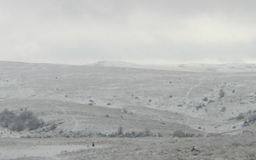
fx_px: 816
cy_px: 61
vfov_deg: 11.2
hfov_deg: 17.8
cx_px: 153
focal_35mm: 117
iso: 100
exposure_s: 1/286
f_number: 5.2
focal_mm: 4.7
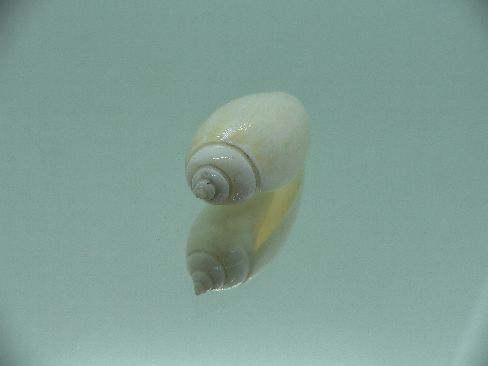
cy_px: 183
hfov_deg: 52.6
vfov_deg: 40.7
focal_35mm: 35
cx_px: 244
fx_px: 493
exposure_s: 1/80
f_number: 2.8
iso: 80
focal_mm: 4.6
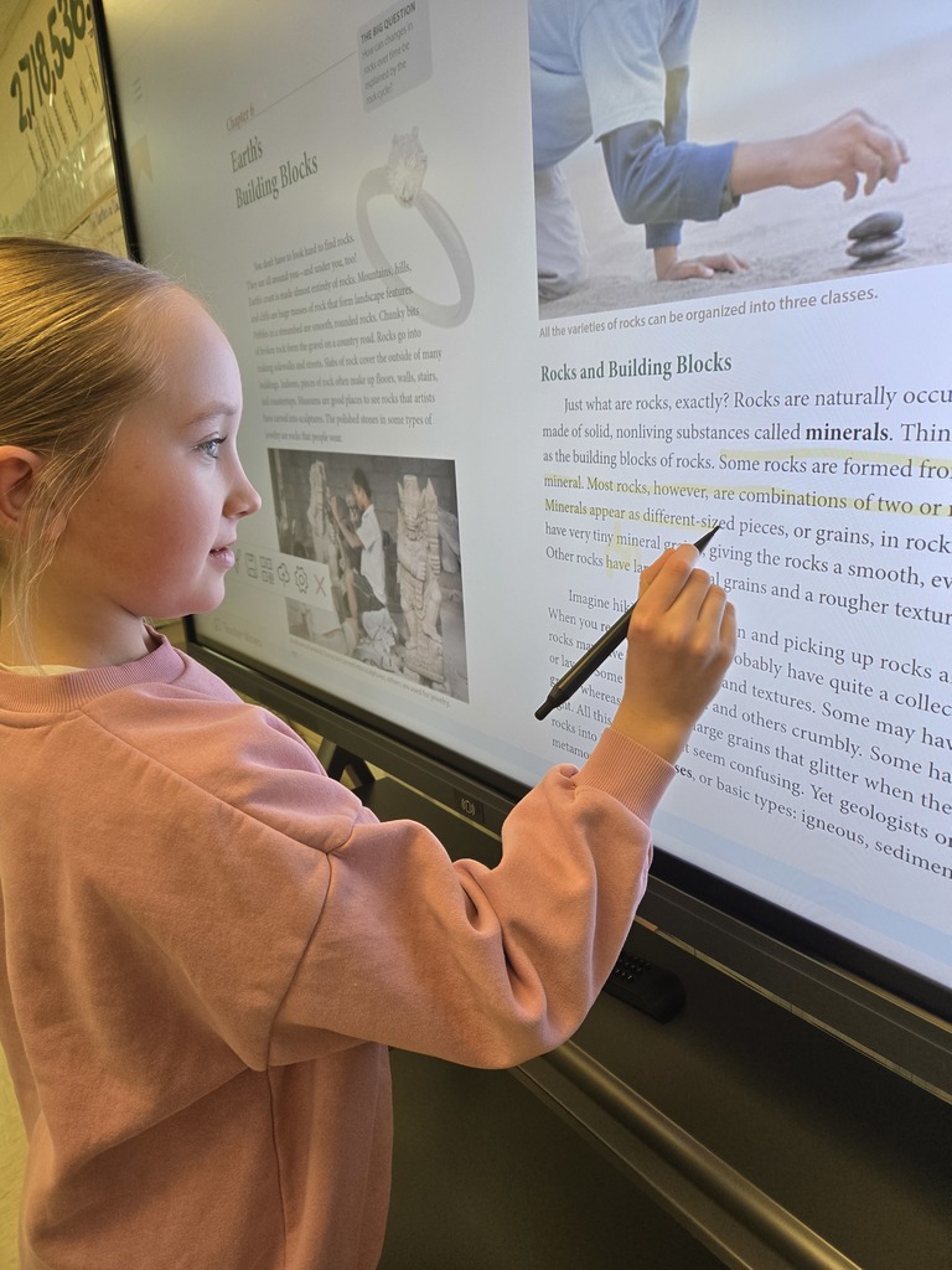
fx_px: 843
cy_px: 635
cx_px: 476
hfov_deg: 58.9
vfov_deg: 73.9
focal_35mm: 23
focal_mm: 5.4
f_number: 1.8
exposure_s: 1/120
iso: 160
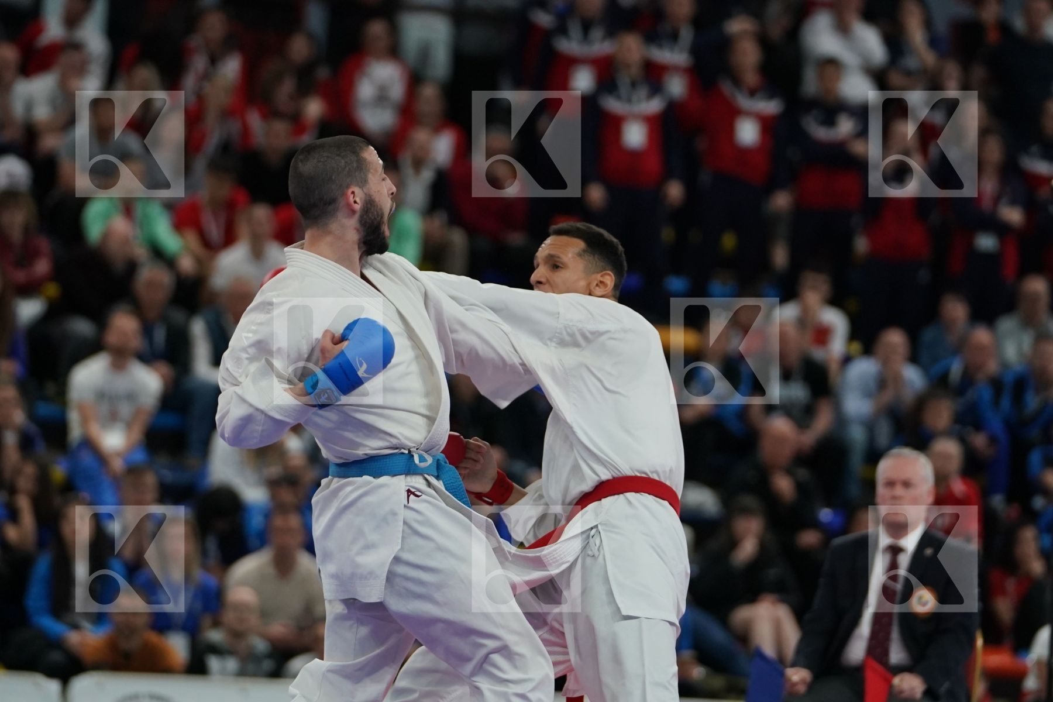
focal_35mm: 210
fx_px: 6142
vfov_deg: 6.5
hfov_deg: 9.8
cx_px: 526
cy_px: 351
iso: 1600
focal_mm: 140
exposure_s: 1/1000
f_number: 2.8
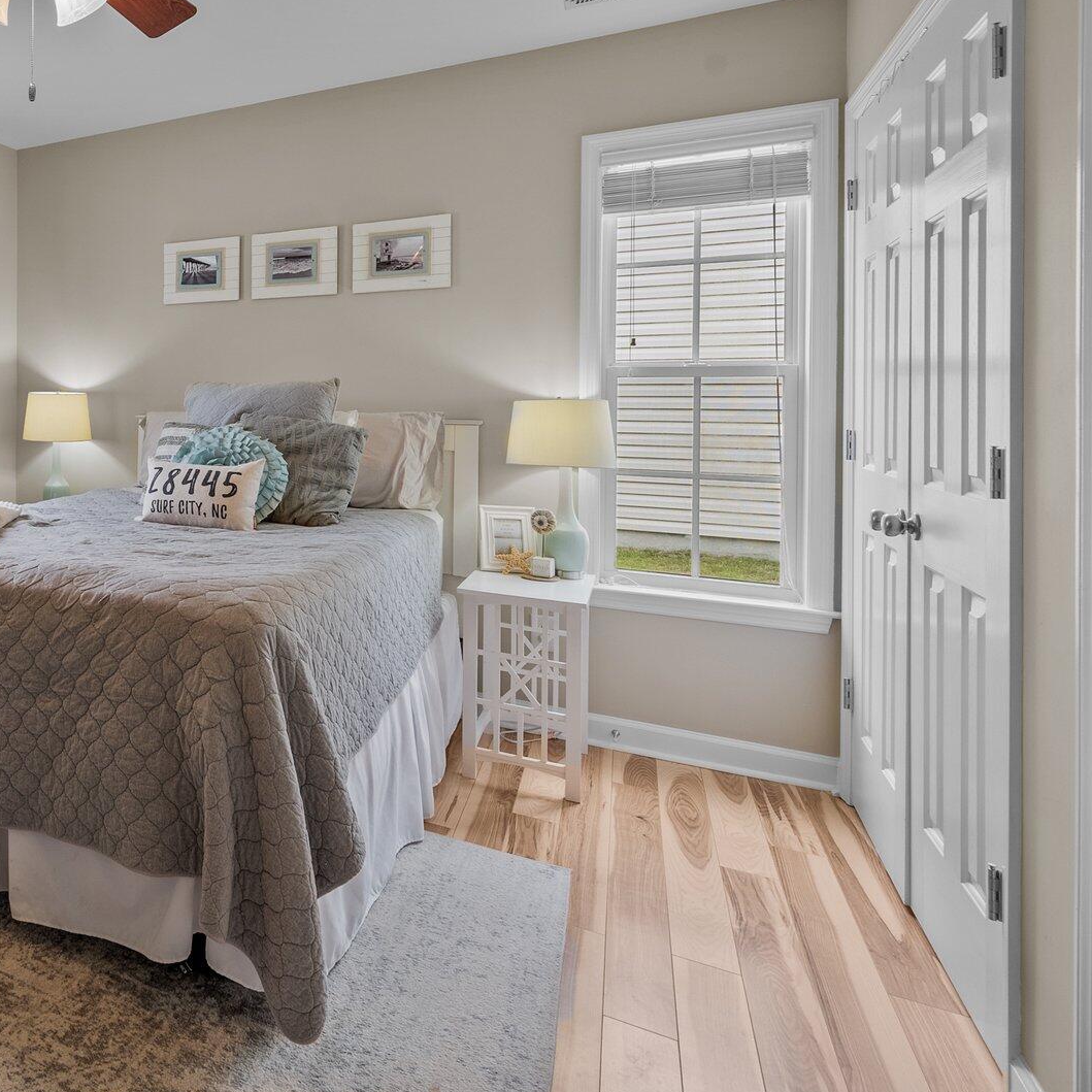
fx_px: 821
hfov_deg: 56.4
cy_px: 401
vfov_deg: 66.1
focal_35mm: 23
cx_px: 77
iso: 640
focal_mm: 14
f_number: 7.1
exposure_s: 1/6
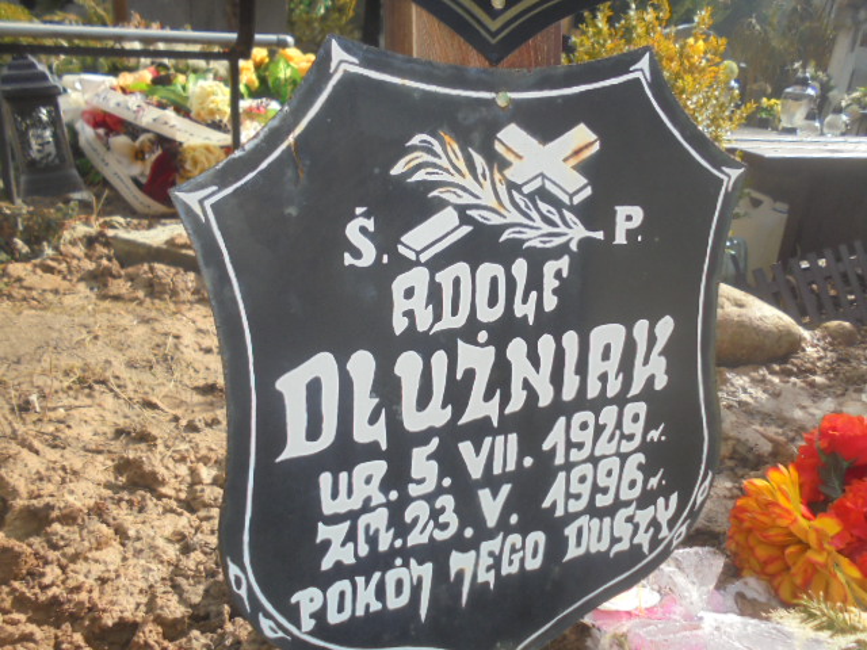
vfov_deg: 48.2
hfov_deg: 61.7
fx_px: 726
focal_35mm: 29
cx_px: 434
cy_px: 325
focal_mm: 5.3
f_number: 3.7
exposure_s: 1/400
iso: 100
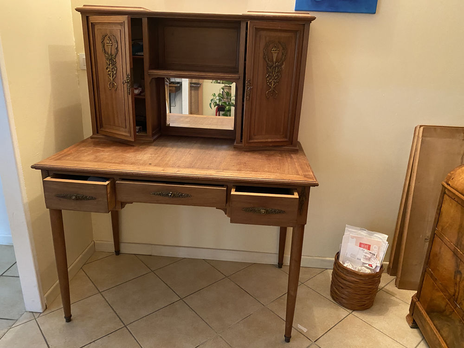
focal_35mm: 26
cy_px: 174
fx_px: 349
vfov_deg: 53.1
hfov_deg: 67.3
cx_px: 232
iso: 500
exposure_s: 1/33
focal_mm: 4.25
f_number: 1.8
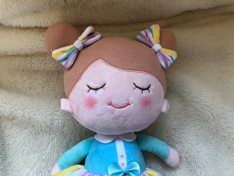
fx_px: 189
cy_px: 88
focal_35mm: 28
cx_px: 117
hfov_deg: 63.4
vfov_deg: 49.7
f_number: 1.8
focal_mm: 3.99
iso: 64
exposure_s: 1/15
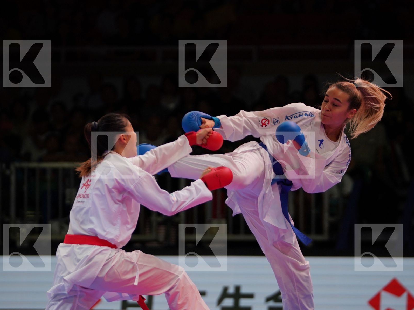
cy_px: 155
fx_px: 2930
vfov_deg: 6.1
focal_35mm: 245
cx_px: 203
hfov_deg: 8.1
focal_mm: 151
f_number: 2.8
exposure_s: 1/1000
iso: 500
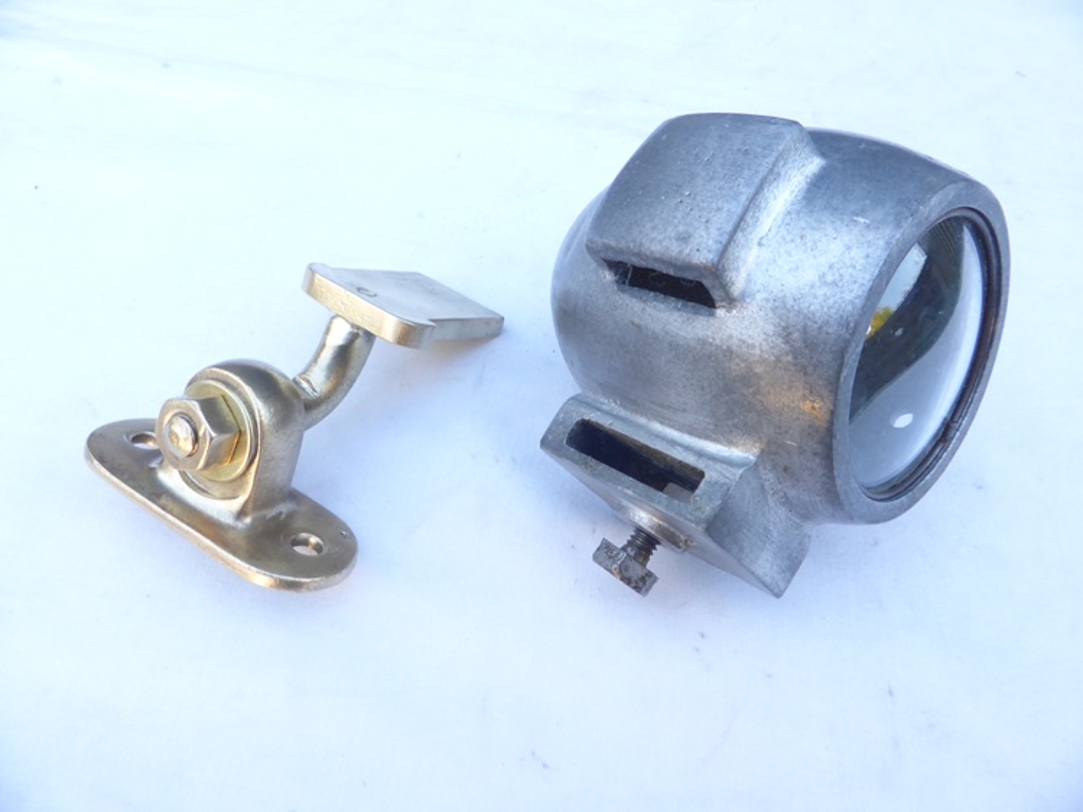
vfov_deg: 56.8
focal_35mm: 24
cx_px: 542
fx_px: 751
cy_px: 406
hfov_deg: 71.6
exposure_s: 1/20
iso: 100
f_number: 5.6
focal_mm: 4.3
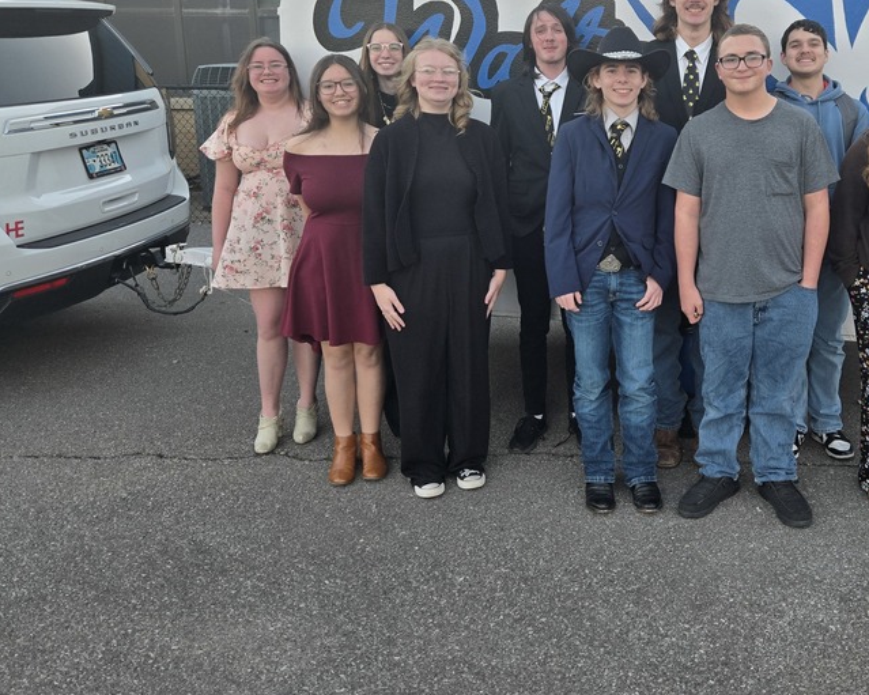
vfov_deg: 40.7
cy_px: 238
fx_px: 926
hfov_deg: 48.5
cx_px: 641
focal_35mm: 36
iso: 80
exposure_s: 1/180
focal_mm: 5.4
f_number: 1.8
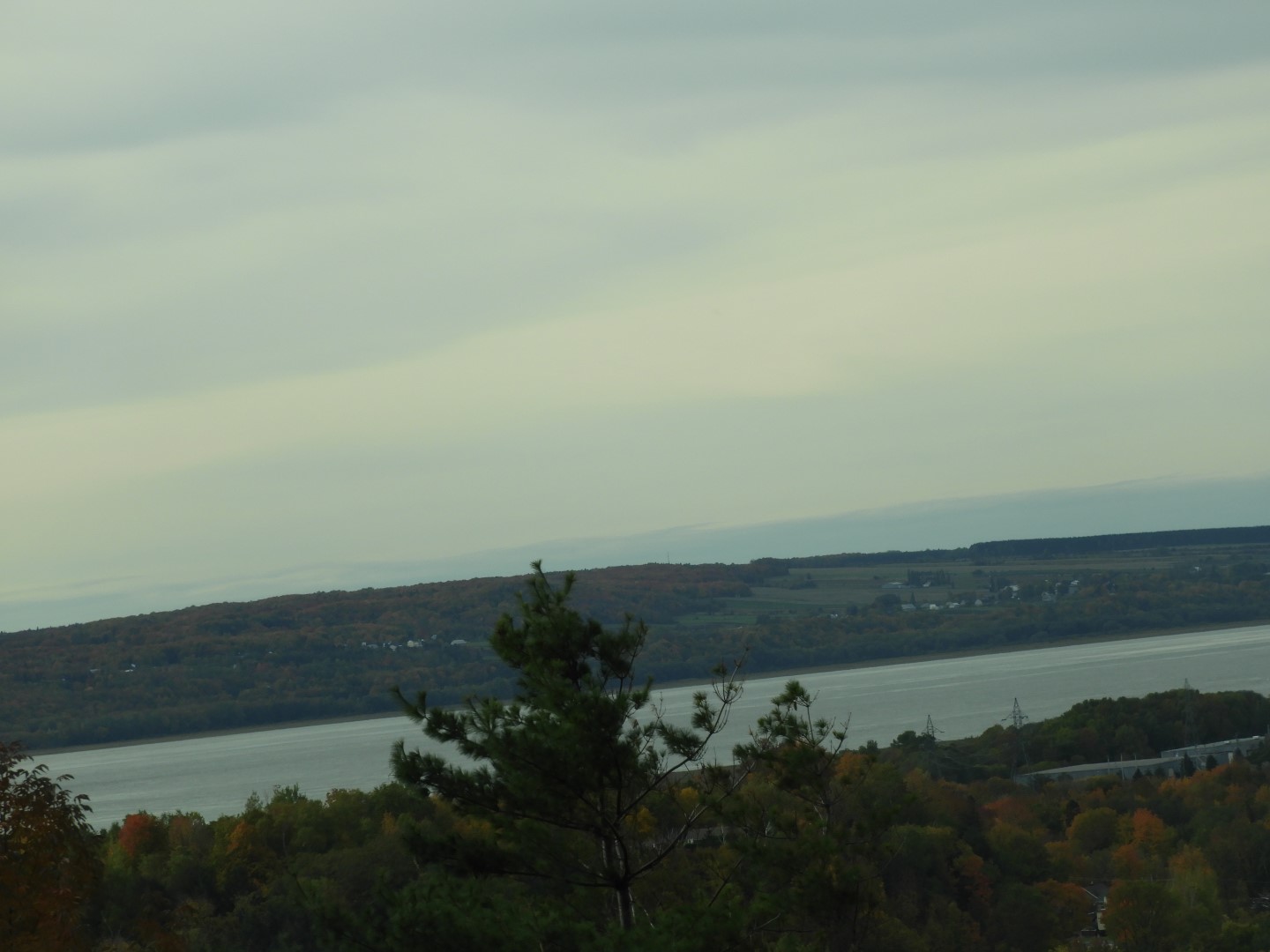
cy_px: 476
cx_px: 635
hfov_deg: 11.6
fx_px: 6237
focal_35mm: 170
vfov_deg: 8.7
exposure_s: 1/500
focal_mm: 30.5
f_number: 5.2
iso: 100
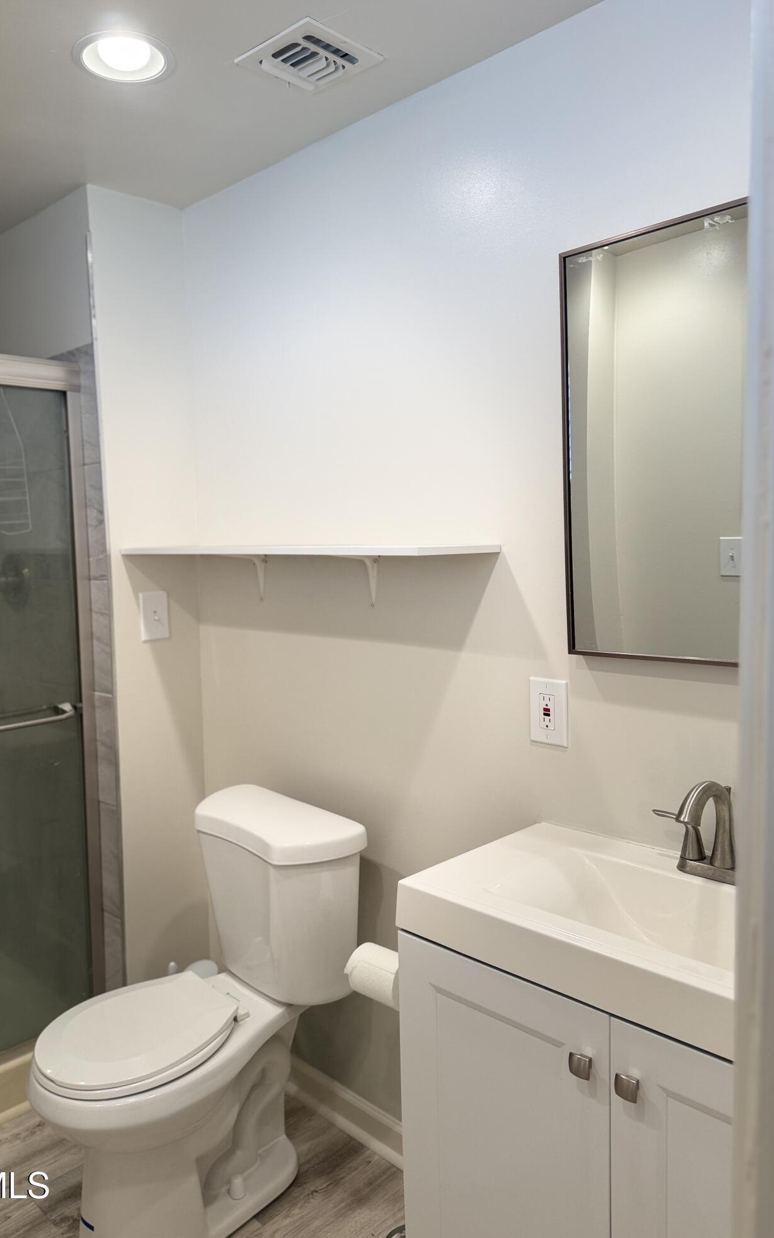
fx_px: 878
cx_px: 311
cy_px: 611
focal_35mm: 26
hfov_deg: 47.3
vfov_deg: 70.4
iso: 100
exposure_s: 1/120
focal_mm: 6.76
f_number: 1.78
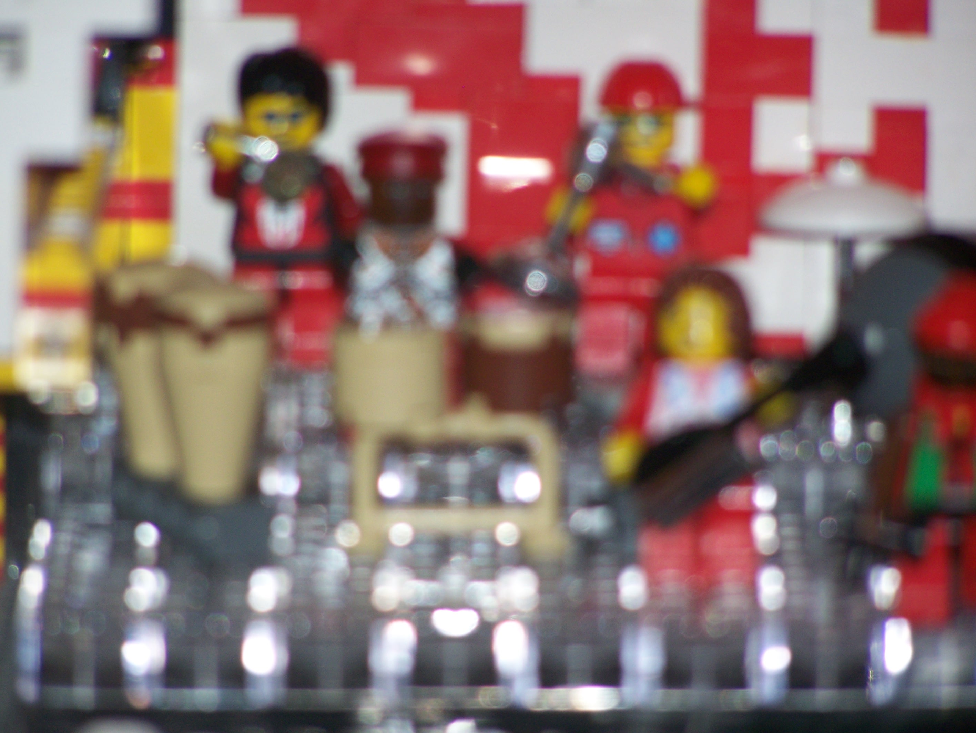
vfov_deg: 3.9
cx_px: 488
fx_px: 10721
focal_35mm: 380
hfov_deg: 5.2
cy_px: 366
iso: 80
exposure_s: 1/400
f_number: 3.7
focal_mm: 63
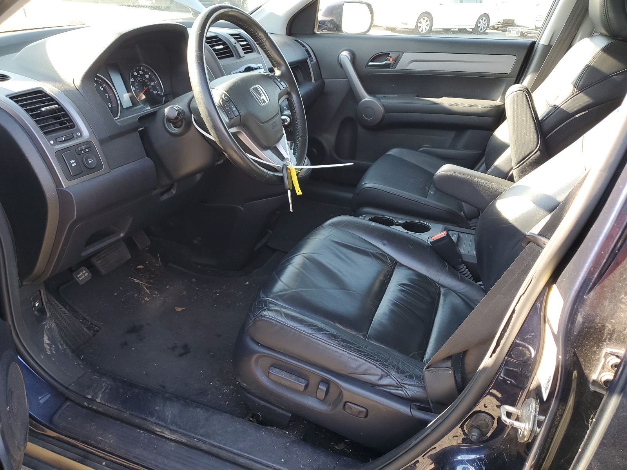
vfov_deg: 53.1
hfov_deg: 67.3
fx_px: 471
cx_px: 314
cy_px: 235
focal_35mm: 26
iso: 60
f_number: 1.5
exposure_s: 1/120
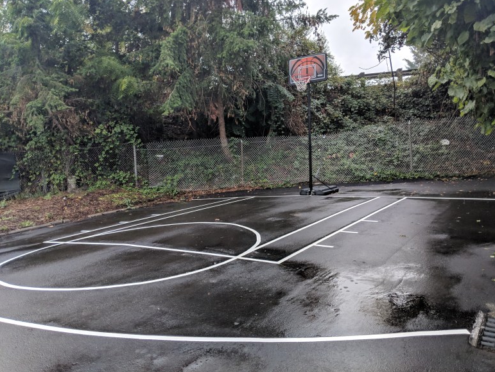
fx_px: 401
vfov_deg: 49.8
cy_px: 186
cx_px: 256
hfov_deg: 63.4
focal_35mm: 28
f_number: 1.8
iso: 50
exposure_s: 1/570
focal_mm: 4.44
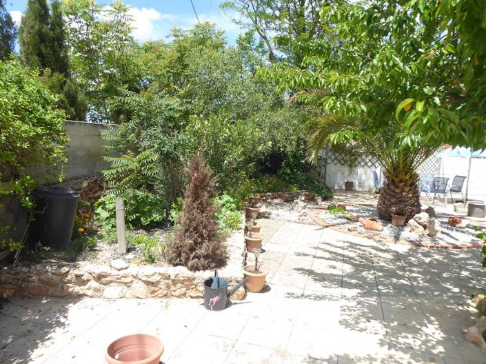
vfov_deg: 54.8
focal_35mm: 25
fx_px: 351
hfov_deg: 69.4
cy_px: 182
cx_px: 243
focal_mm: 4.3
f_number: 3.3
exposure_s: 1/400
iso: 80
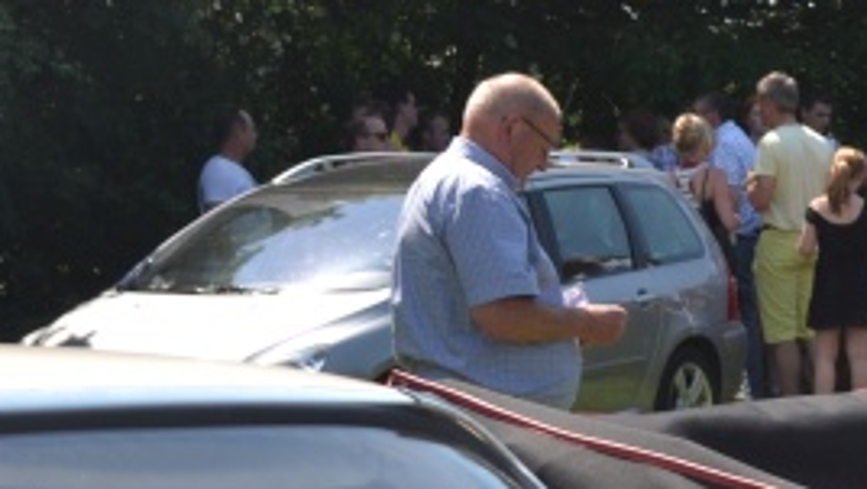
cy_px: 264
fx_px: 3909
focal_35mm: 170
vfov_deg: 7.2
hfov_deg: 12.2
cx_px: 1155
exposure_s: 1/200
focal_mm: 29
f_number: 7.1
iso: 100
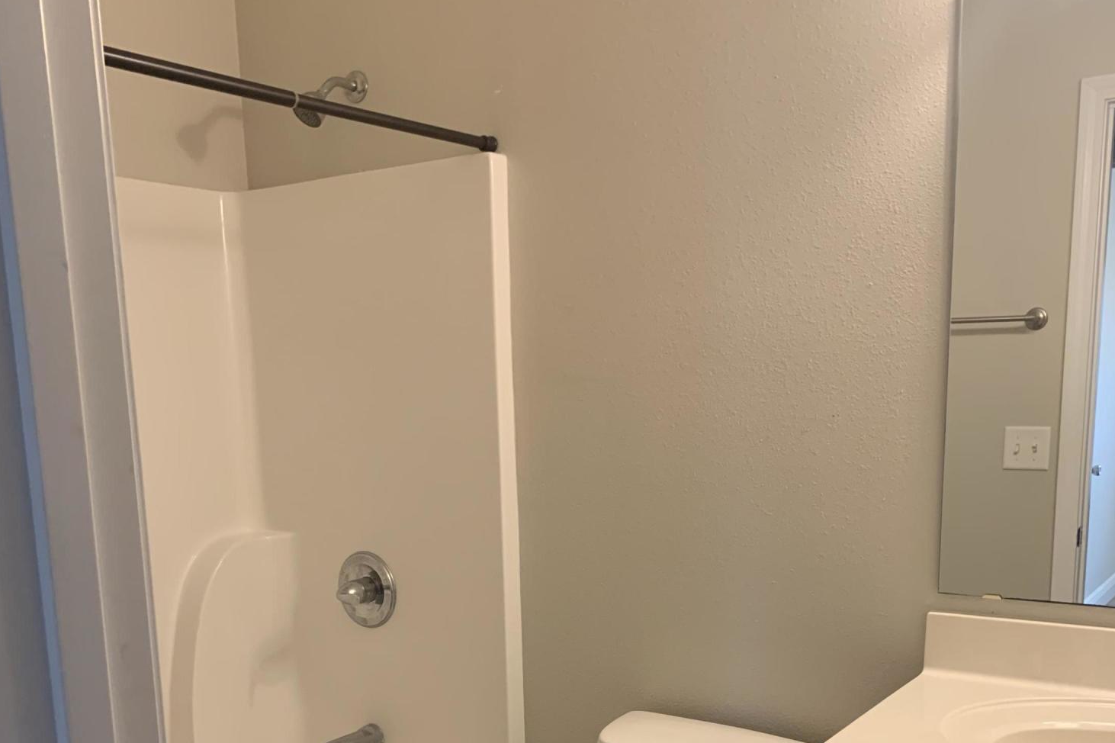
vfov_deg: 34.7
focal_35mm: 37
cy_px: 609
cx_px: 557
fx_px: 1146
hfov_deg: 51.9
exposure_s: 1/60
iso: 250
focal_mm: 4.25
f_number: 1.8
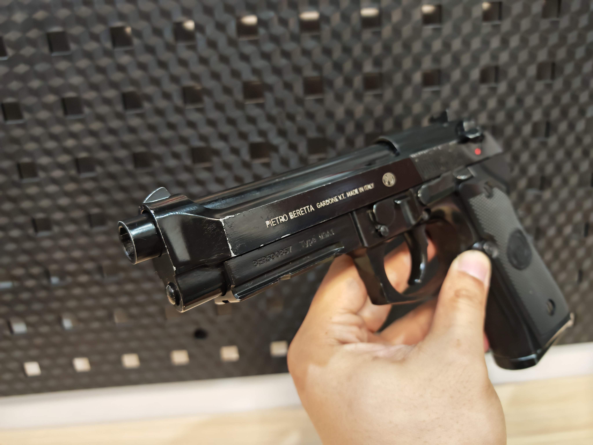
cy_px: 222
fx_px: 411
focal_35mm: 24
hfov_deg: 71.6
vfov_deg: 56.8
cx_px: 296
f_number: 2
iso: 500
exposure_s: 1/50
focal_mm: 6.83
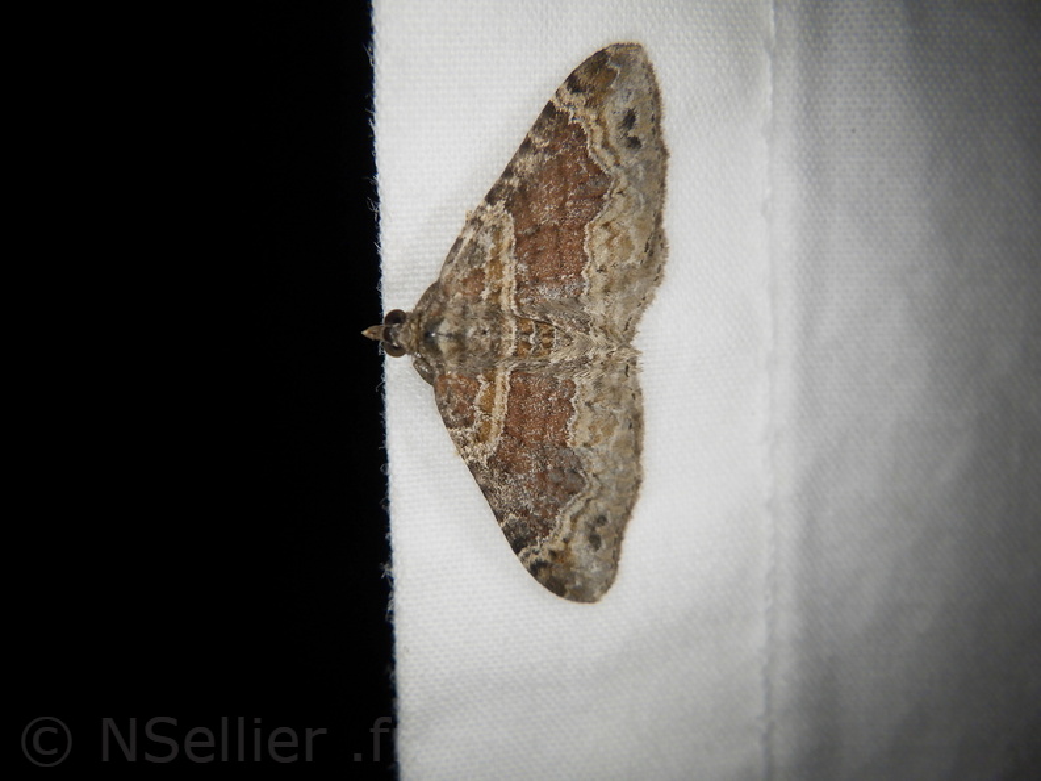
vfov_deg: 41.8
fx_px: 1022
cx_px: 520
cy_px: 390
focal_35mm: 34
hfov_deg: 54.0
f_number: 4.6
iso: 250
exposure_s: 1/500
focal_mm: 6.1
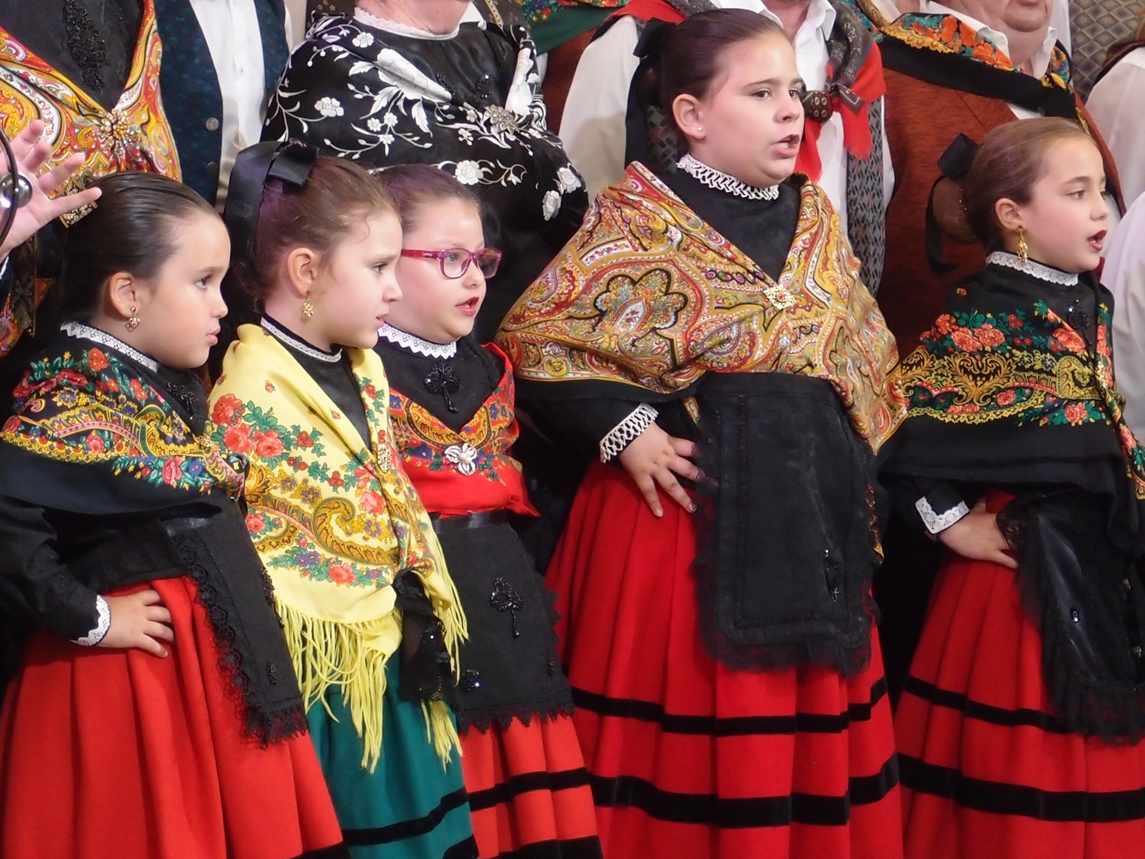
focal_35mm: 146
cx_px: 834
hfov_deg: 13.5
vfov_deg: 10.2
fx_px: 4829
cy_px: 308
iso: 200
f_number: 2.3
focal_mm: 16.63
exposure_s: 1/60
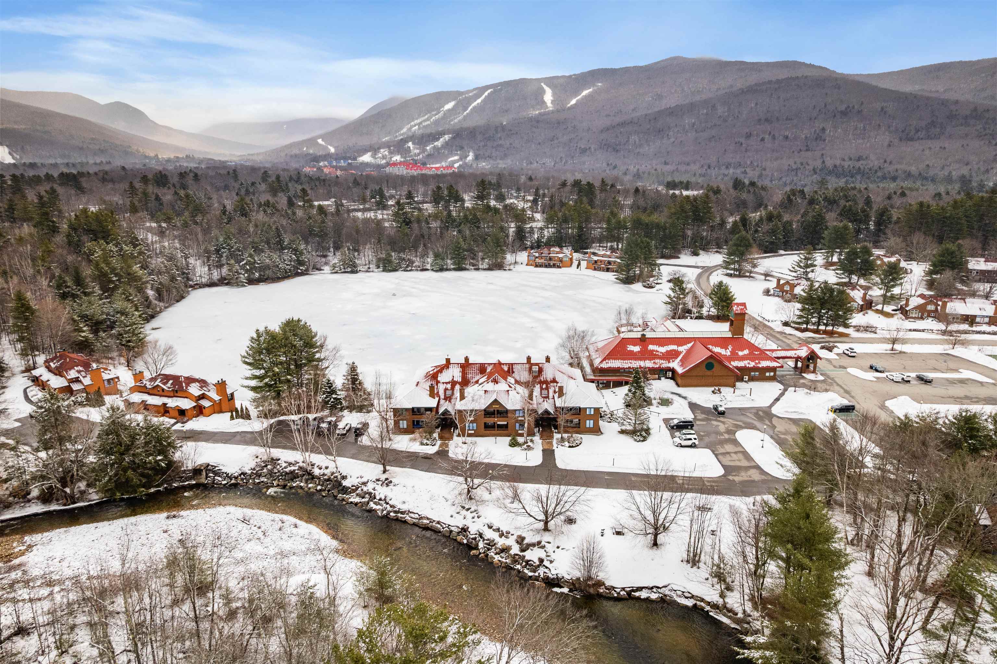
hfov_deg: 78.6
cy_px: 332
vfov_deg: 57.2
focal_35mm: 22
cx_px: 498
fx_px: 609
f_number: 2.8
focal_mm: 8.38
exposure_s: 1/60
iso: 200
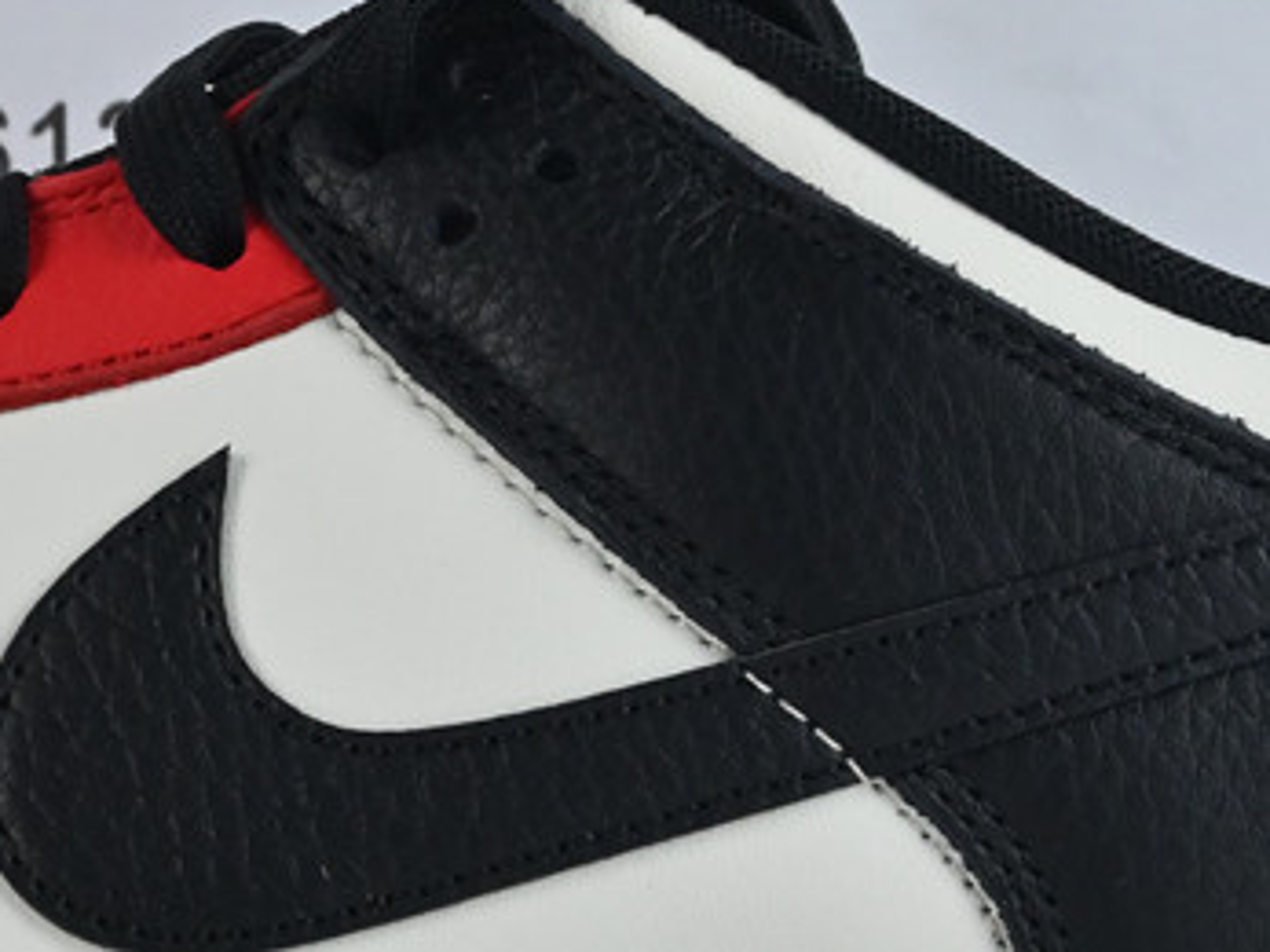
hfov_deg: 10.7
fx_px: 6773
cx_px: 278
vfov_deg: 8.0
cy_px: 626
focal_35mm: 185
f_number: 10
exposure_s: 1/100
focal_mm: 37
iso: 1000
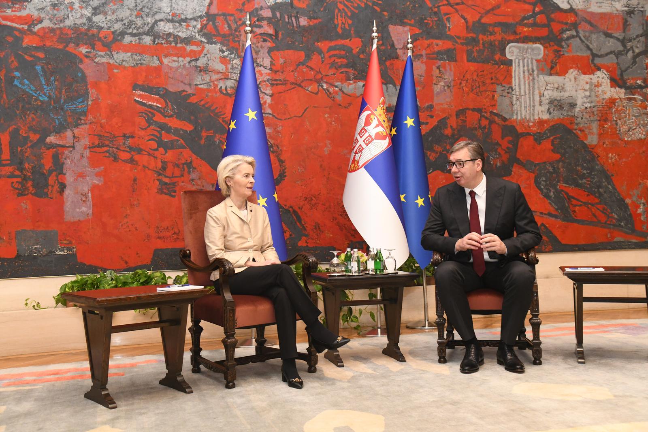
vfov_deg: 35.1
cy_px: 216
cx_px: 324
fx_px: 684
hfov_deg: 50.7
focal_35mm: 38
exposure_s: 1/250
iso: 4000
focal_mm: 38
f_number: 5
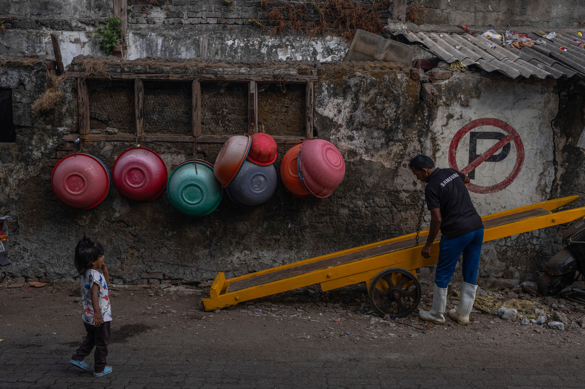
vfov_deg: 34.2
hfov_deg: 49.5
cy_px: 197
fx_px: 633
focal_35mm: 39
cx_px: 311
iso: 400
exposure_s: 1/1250
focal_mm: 35
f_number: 5
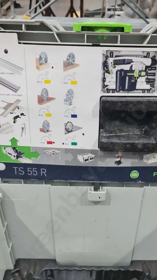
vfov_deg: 53.5
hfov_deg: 31.9
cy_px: 173
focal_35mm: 37
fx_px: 274
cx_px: 93
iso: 125
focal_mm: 7
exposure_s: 1/100
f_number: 1.8
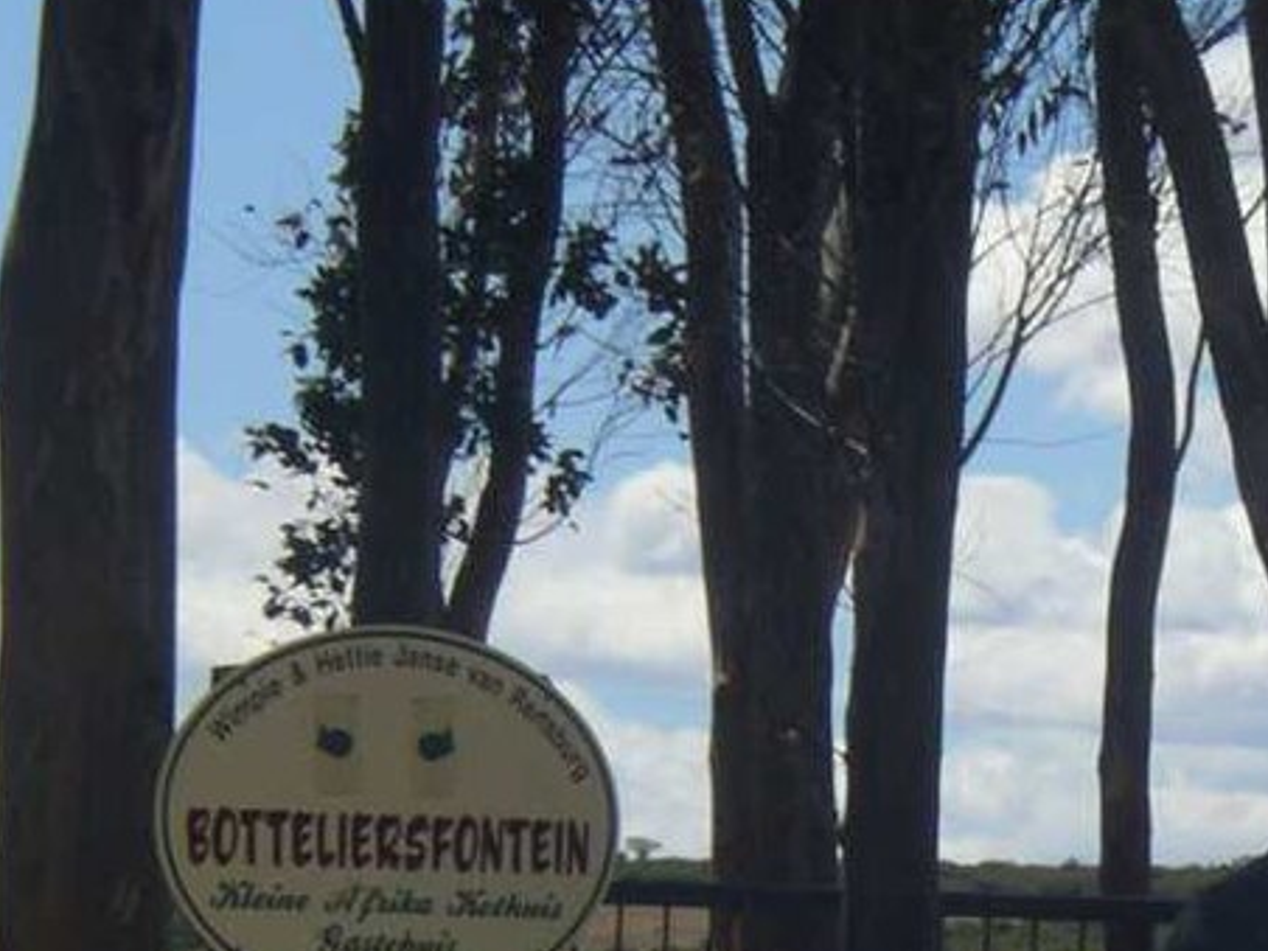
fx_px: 10110
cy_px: 909
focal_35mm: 276
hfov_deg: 7.2
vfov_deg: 5.4
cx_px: 957
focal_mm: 16
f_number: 9.6
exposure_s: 1/160
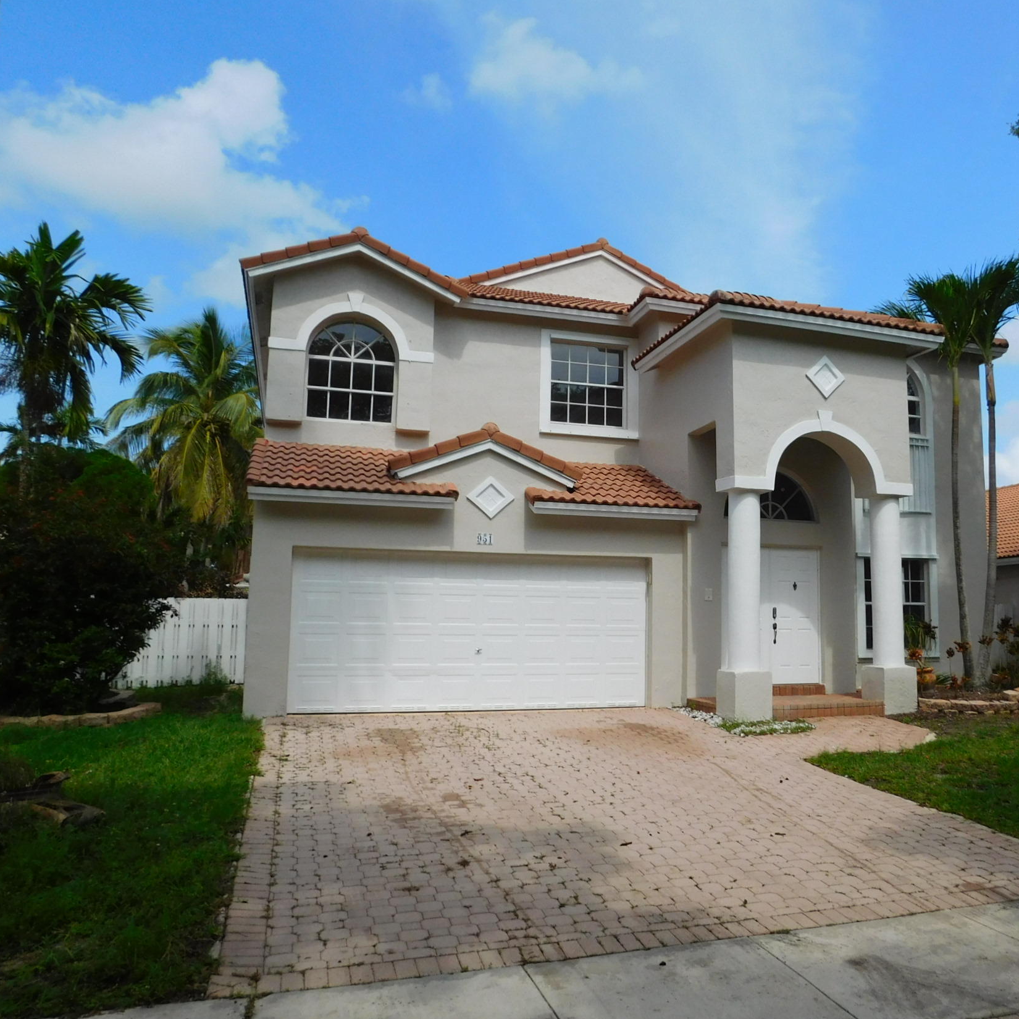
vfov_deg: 57.3
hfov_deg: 56.5
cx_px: 645
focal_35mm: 28
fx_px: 933
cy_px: 500
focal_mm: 4
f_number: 6
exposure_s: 1/500
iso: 125
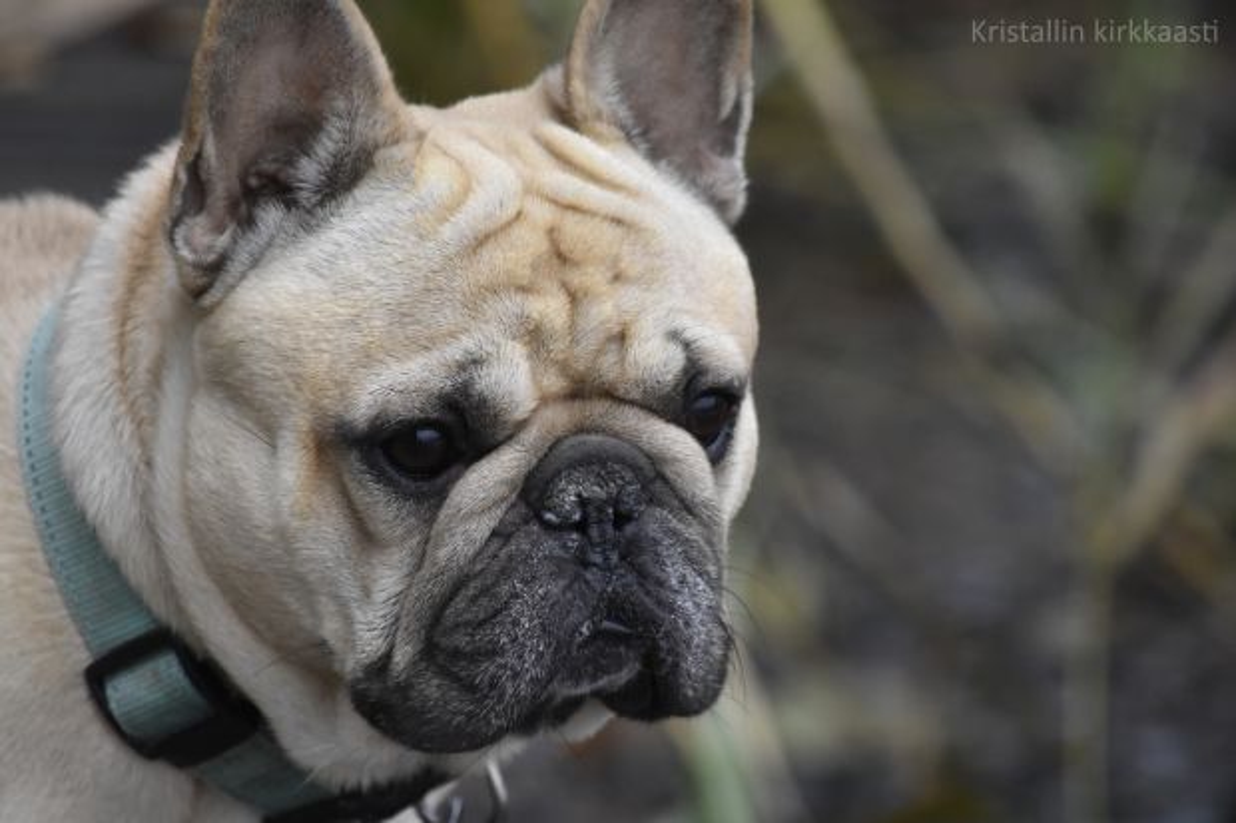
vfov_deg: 3.3
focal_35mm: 420
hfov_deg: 4.9
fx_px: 14415
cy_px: 412
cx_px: 618
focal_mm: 280
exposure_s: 1/800
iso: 1600
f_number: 5.6
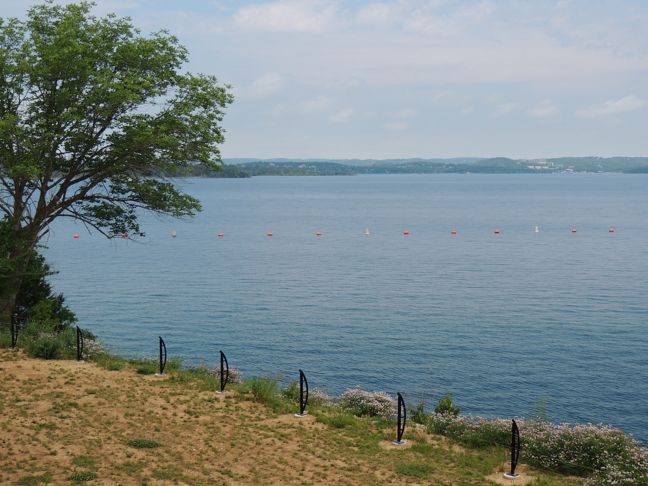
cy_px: 243
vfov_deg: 29.1
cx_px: 324
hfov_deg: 38.2
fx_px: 936
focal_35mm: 50
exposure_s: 1/1000
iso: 100
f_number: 3.6
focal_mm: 8.9
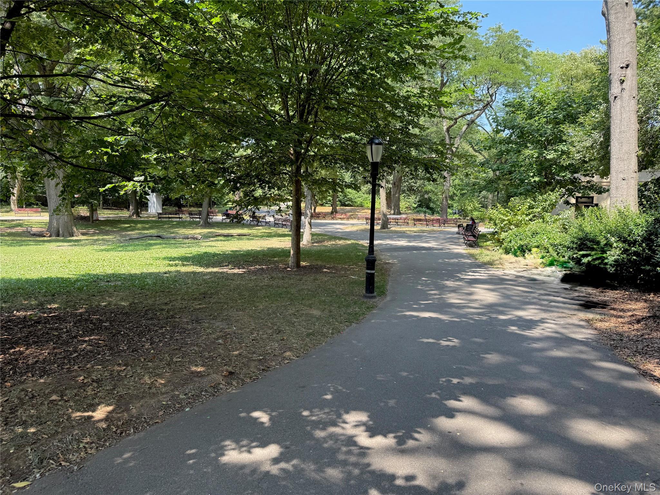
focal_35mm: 24
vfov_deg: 56.8
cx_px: 330
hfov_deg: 71.6
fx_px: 458
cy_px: 248
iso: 80
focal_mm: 6.76
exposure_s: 1/435
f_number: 1.78
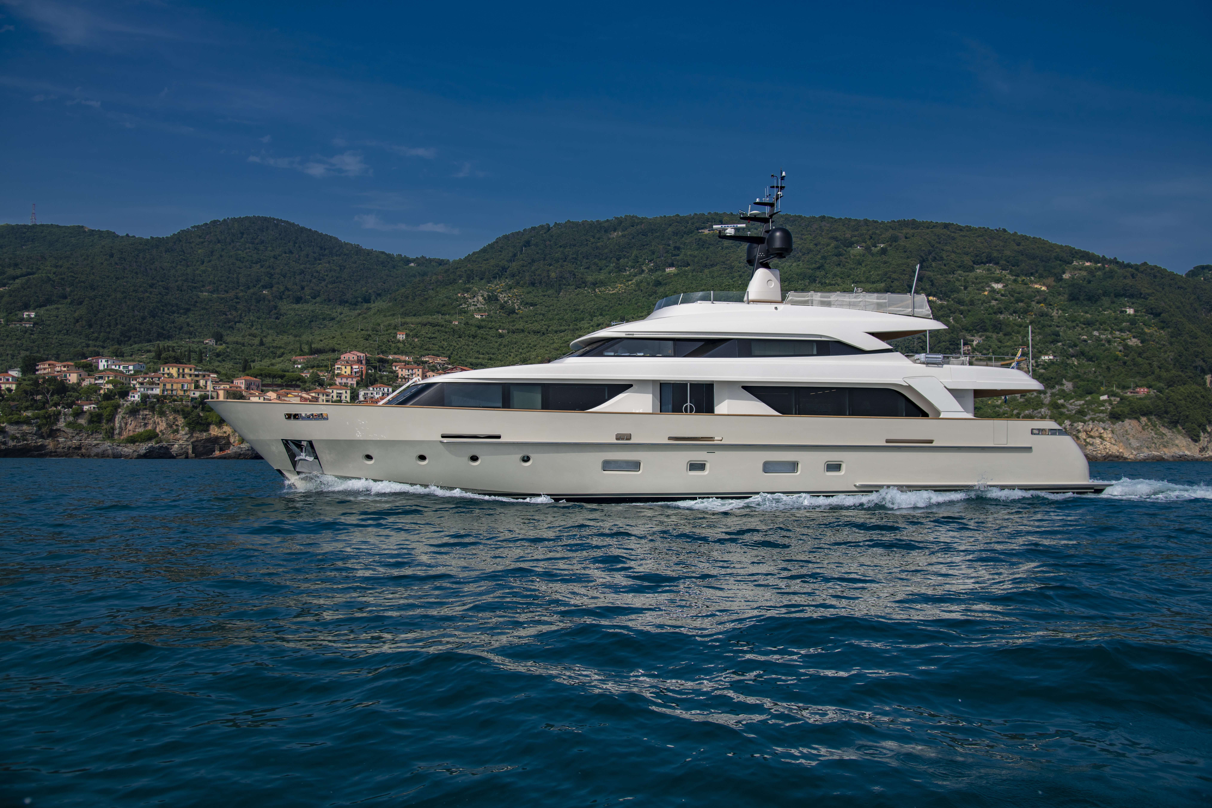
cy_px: 404
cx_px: 606
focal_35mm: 30
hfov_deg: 61.9
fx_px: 1010
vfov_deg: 43.6
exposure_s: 1/1000
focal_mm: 30
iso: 31
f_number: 5.6
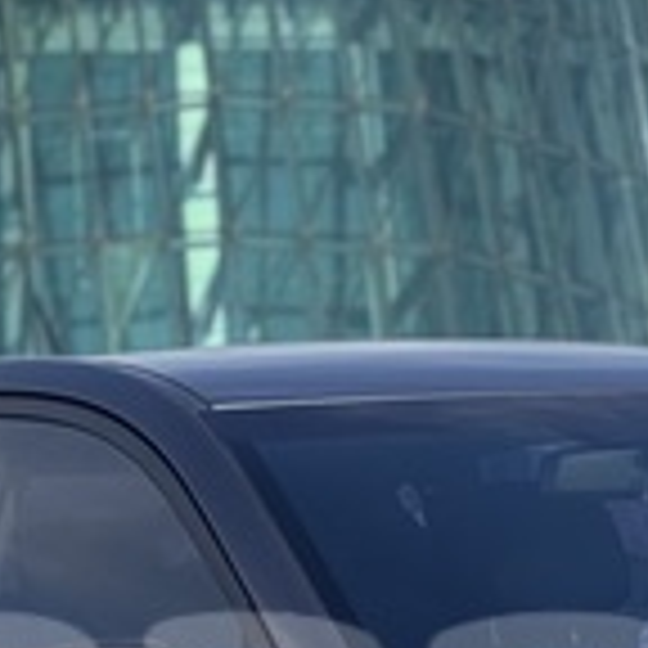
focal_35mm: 236
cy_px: 688
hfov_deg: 7.4
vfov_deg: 7.4
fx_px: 4998
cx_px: 576
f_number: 1.78
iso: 64
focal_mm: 6.76
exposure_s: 1/2833
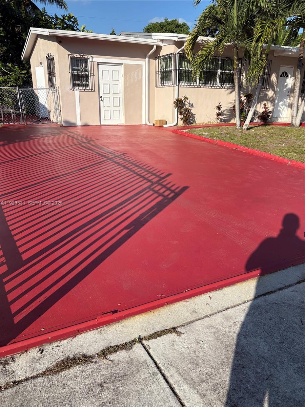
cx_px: 152
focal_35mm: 26
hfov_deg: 53.1
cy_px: 204
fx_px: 305
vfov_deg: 67.3
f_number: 1.6
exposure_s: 1/3125
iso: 50
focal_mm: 5.96
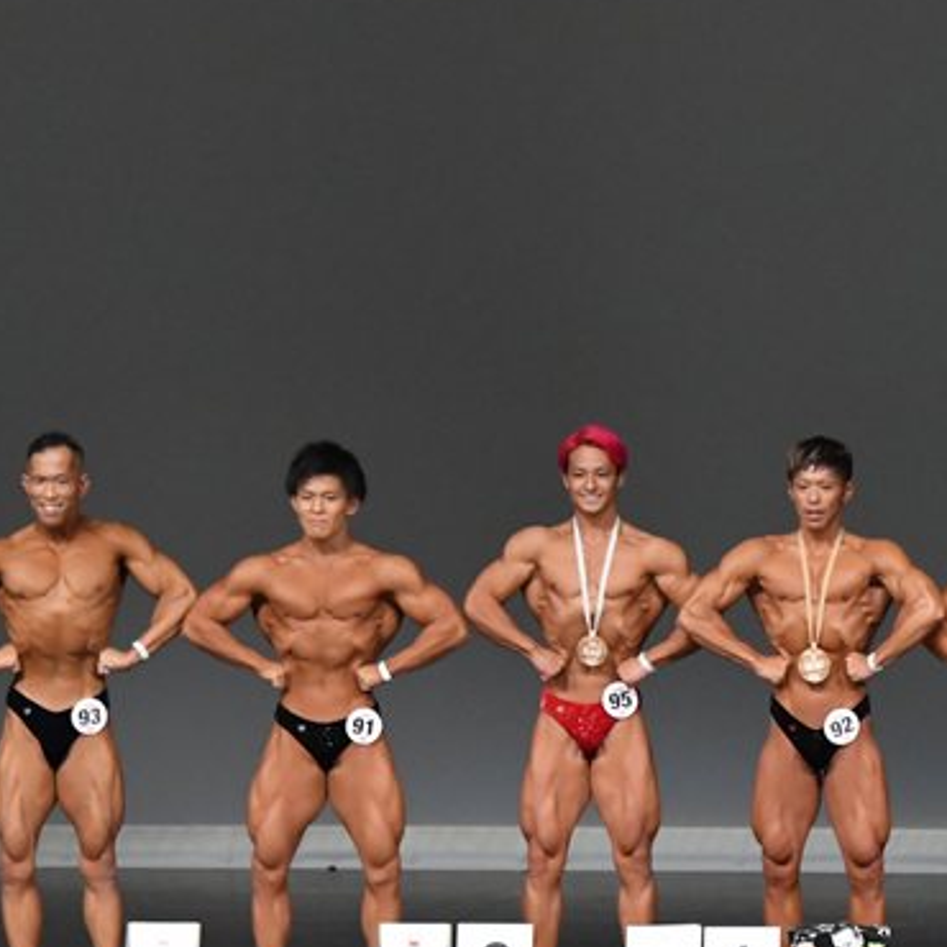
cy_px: 622
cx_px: 772
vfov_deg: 4.9
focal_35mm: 359
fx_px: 11111
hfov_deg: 4.9
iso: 5000
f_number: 5.6
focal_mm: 135
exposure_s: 1/400
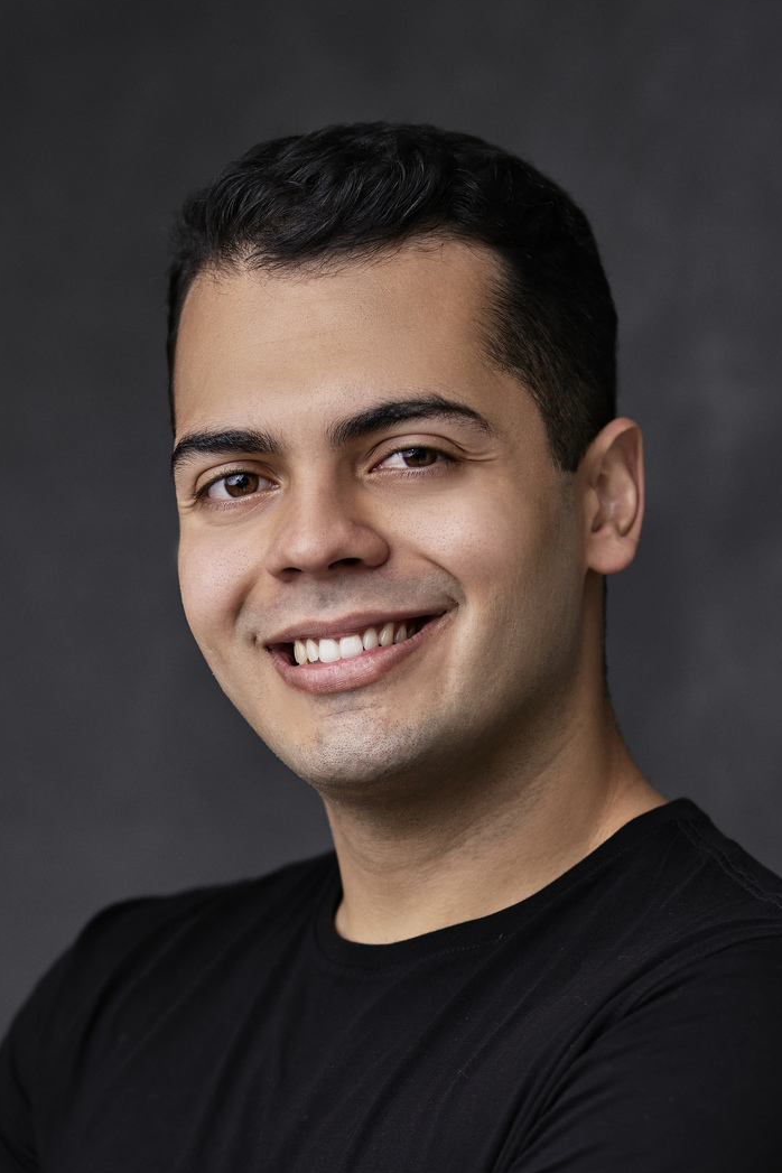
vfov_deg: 15.8
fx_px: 4203
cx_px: 292
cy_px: 974
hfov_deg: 10.6
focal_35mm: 129
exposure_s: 1/80
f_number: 2
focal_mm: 50
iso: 80
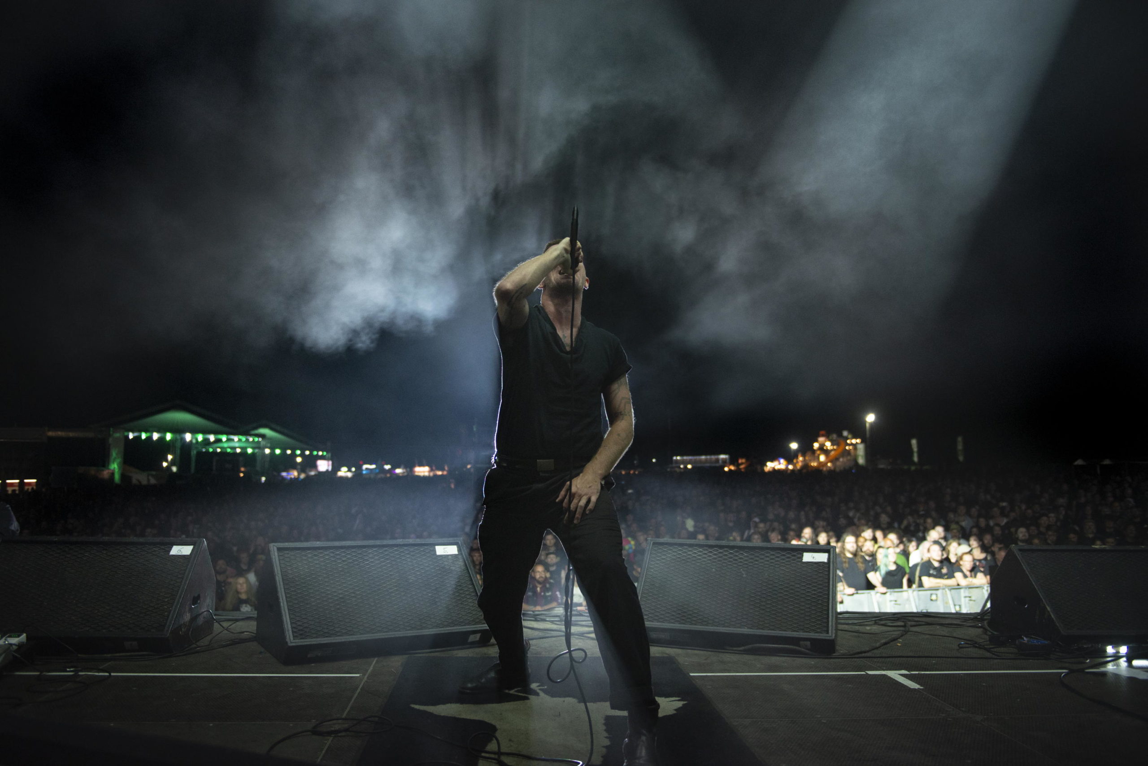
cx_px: 574
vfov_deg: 45.0
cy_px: 383
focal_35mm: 29
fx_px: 925
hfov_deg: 63.6
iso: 2000
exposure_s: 1/160
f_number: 2.8
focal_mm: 29
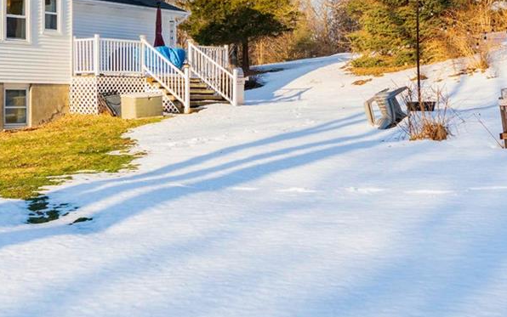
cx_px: 66
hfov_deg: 34.5
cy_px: 46
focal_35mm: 56
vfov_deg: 22.7
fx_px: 774
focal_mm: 16
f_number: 9
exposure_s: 1/200
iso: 400
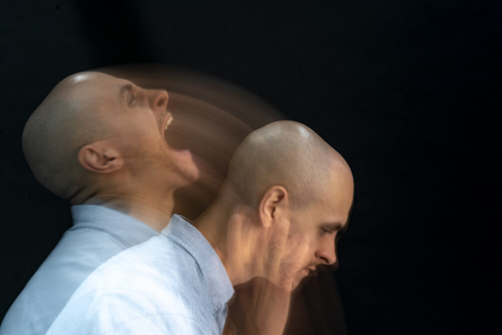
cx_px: 251
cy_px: 166
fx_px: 781
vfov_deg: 24.2
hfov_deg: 35.6
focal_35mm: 56
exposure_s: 1.6
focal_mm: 55
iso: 160
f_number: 22
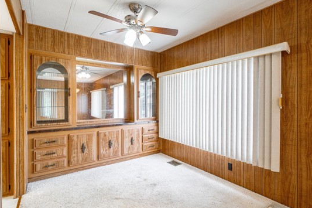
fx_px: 156
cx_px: 176
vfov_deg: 67.3
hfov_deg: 89.5
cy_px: 102
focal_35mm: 18
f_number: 7.1
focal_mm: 10
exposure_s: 1/30
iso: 640
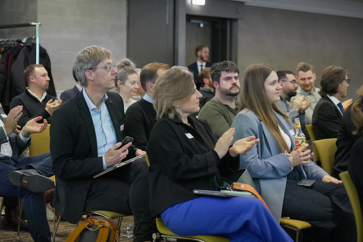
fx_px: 786
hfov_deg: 26.0
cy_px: 121
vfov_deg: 17.5
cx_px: 182
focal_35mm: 78
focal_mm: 52
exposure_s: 1/250
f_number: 2.8
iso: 4000
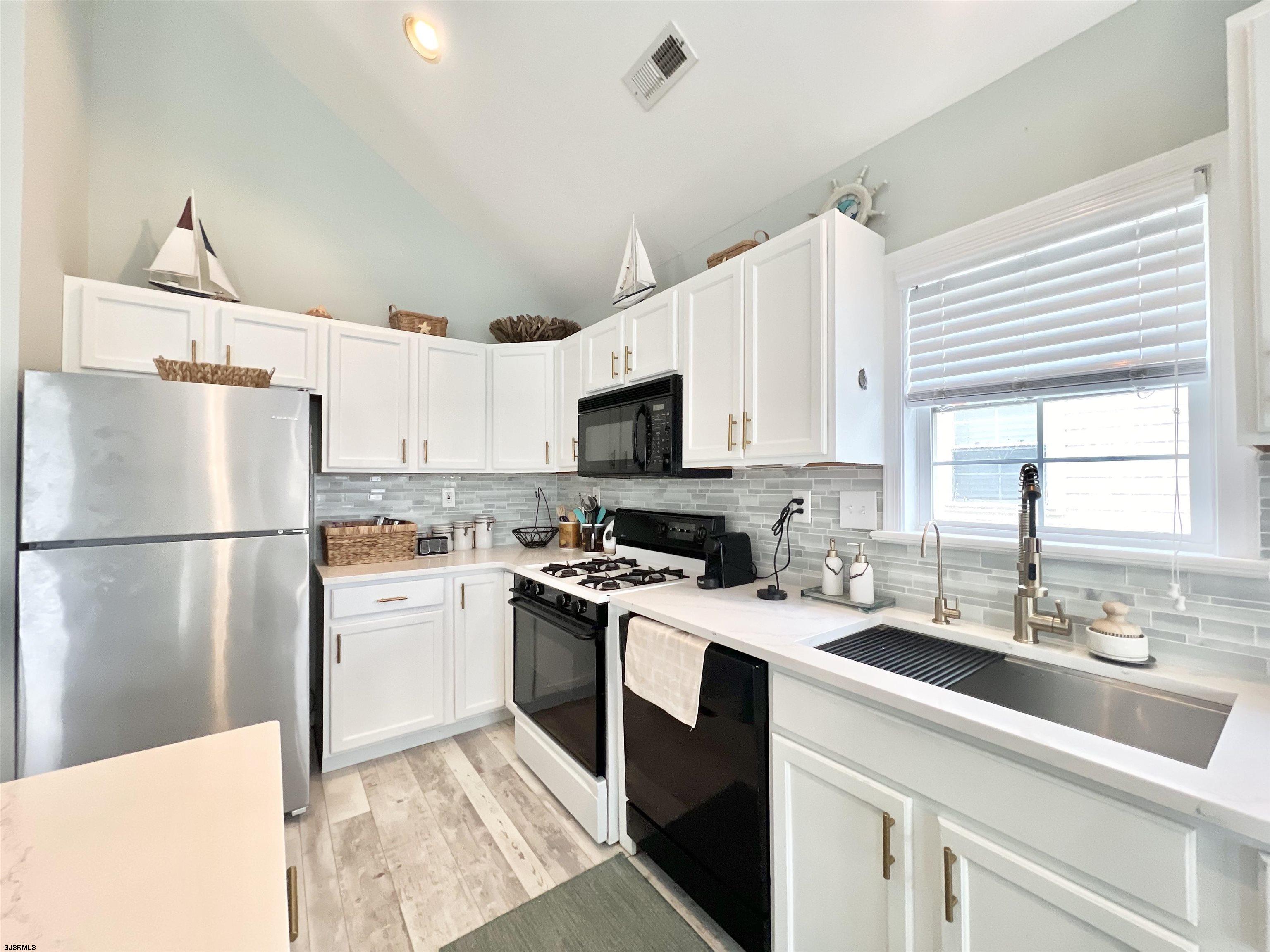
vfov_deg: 89.9
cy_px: 476
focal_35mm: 13
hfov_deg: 106.2
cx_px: 635
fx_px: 477
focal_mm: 1.57
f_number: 1.8
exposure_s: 1/120
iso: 200
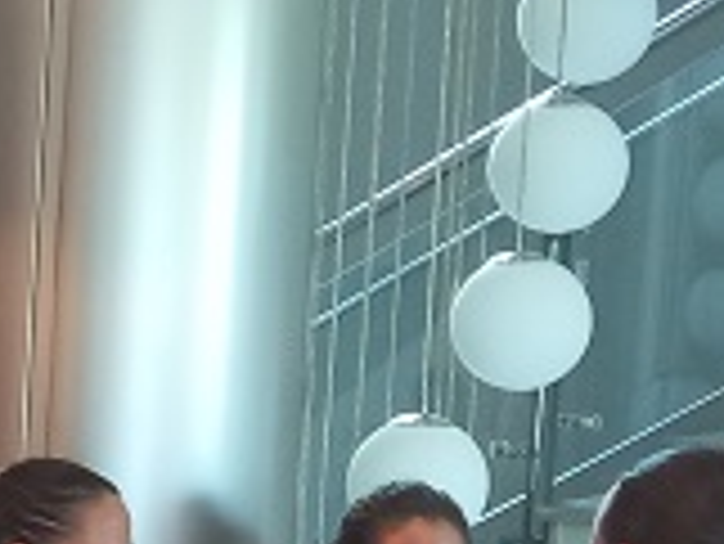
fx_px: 2805
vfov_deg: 10.9
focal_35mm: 134
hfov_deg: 13.4
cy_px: 625
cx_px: -513
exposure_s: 1/25
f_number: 1.8
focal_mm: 4
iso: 250
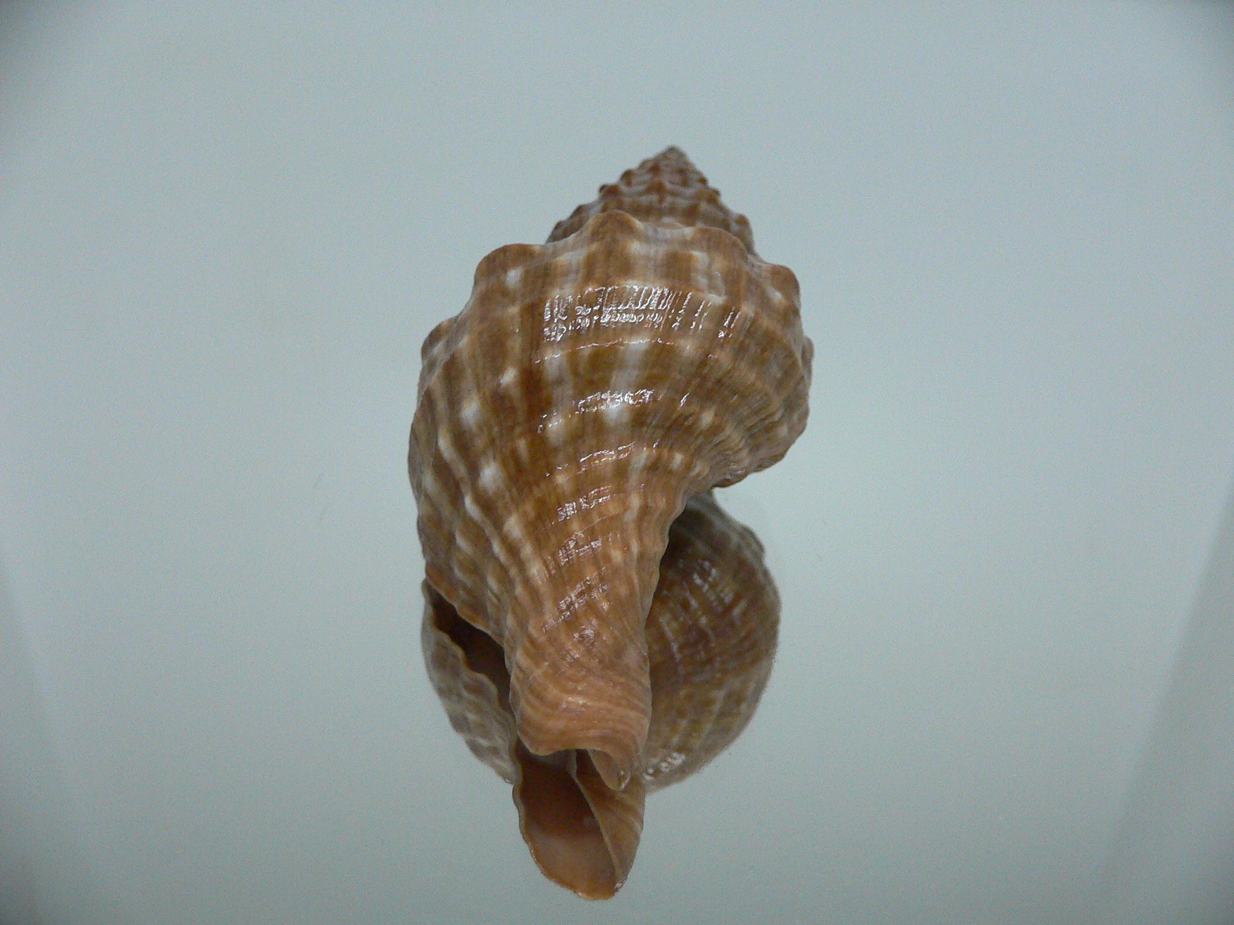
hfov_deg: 52.6
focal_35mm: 35
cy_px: 462
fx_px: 1248
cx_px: 617
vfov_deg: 40.7
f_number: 2.8
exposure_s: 1/50
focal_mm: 4.6
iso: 200
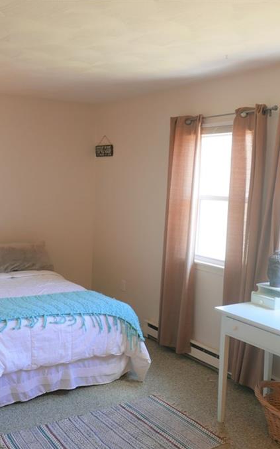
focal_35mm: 37
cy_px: 224
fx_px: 452
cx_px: 95
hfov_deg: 34.1
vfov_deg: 52.8
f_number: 1.7
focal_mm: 10.9
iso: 200
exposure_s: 1/100
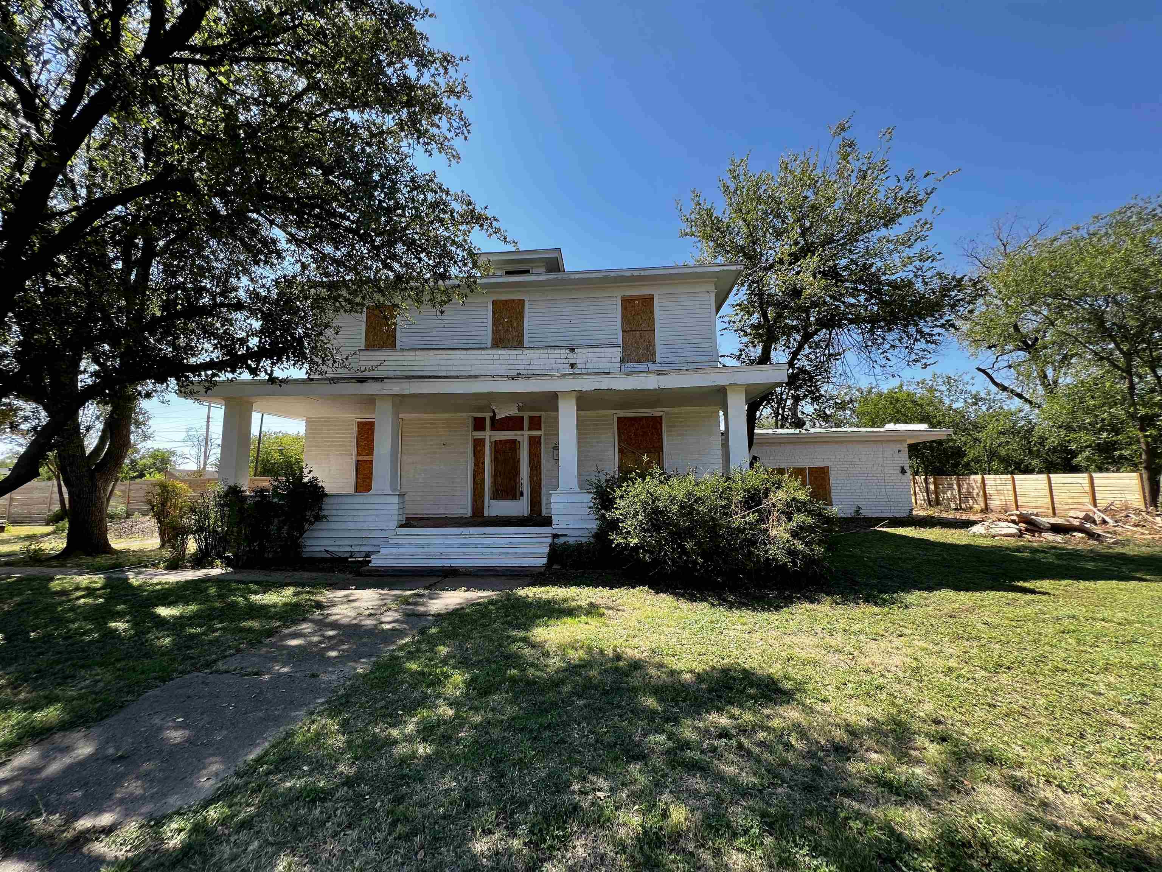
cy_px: 436
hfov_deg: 106.2
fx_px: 436
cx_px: 581
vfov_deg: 89.9
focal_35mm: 13
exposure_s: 1/424
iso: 32
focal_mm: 1.57
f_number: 1.8
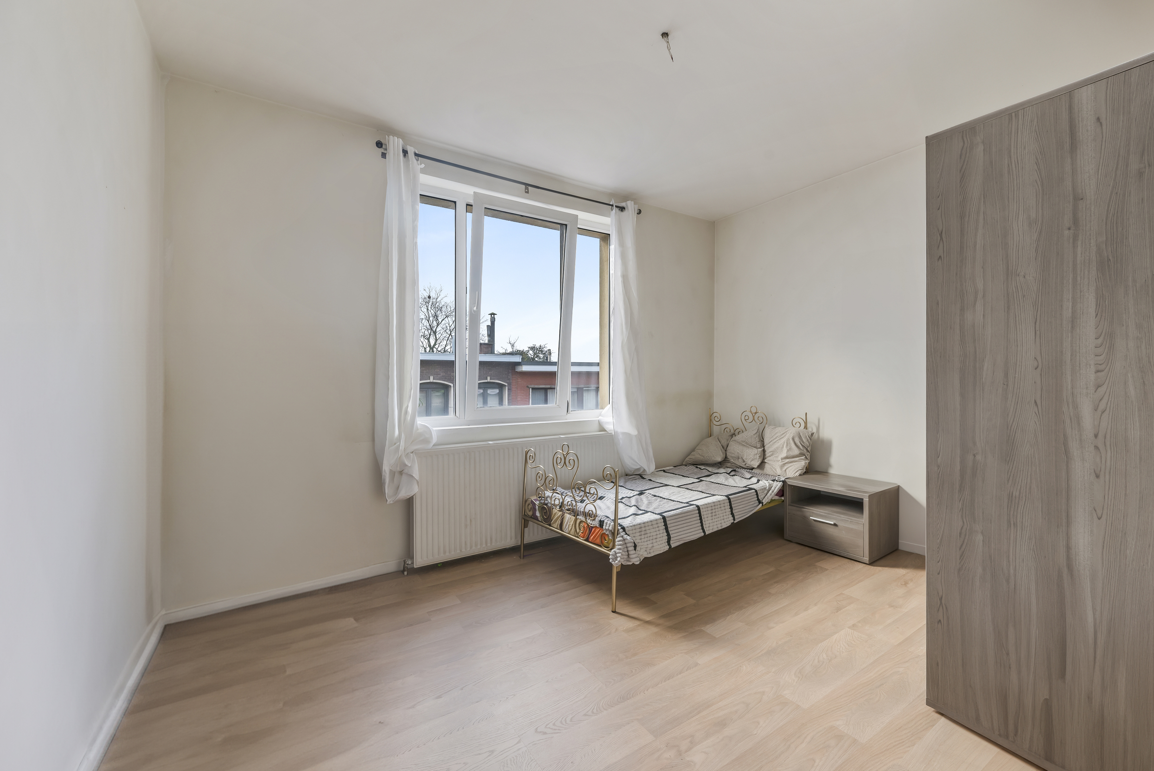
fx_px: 449
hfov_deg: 104.2
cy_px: 386
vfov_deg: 81.3
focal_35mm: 14
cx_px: 577
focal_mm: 14
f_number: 8
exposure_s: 1/25
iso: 250
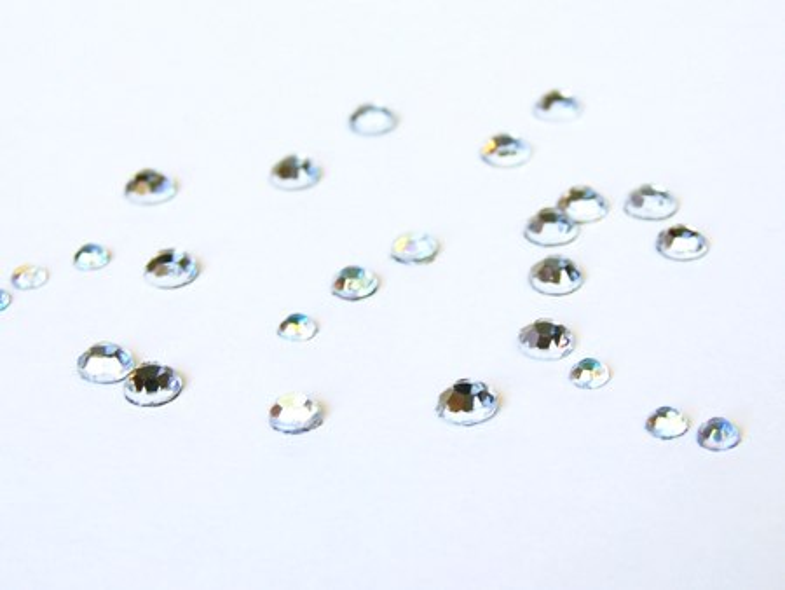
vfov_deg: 22.0
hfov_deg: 29.0
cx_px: 392
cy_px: 295
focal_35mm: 67
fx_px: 1520
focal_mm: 11.1
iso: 80
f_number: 3.2
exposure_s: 1/40
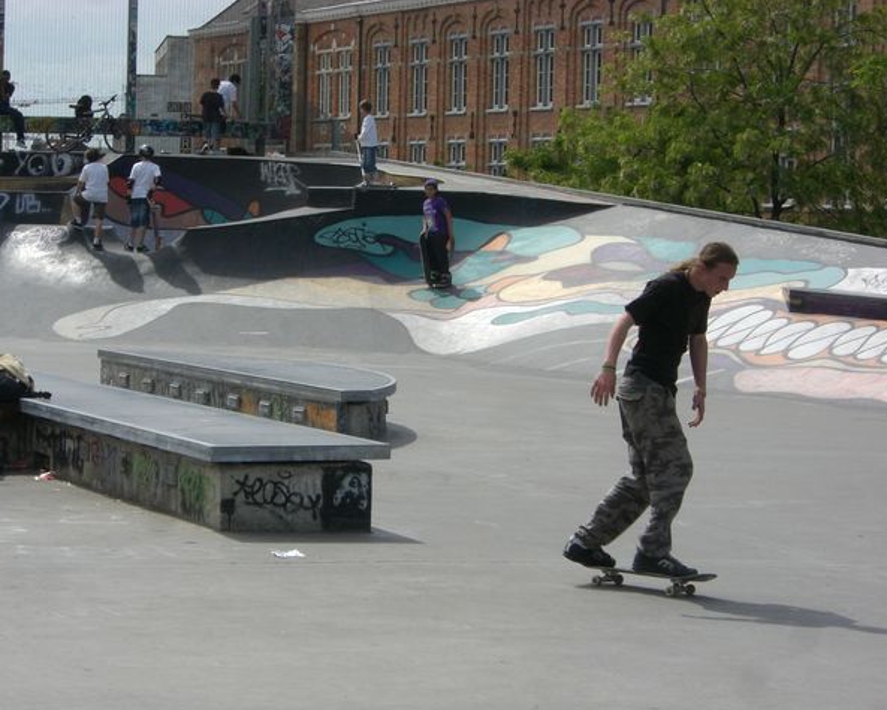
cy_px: 356
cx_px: 419
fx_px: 3152
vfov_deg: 12.9
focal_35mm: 120
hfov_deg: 16.0
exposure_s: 1/200
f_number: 8.3
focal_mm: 18.6
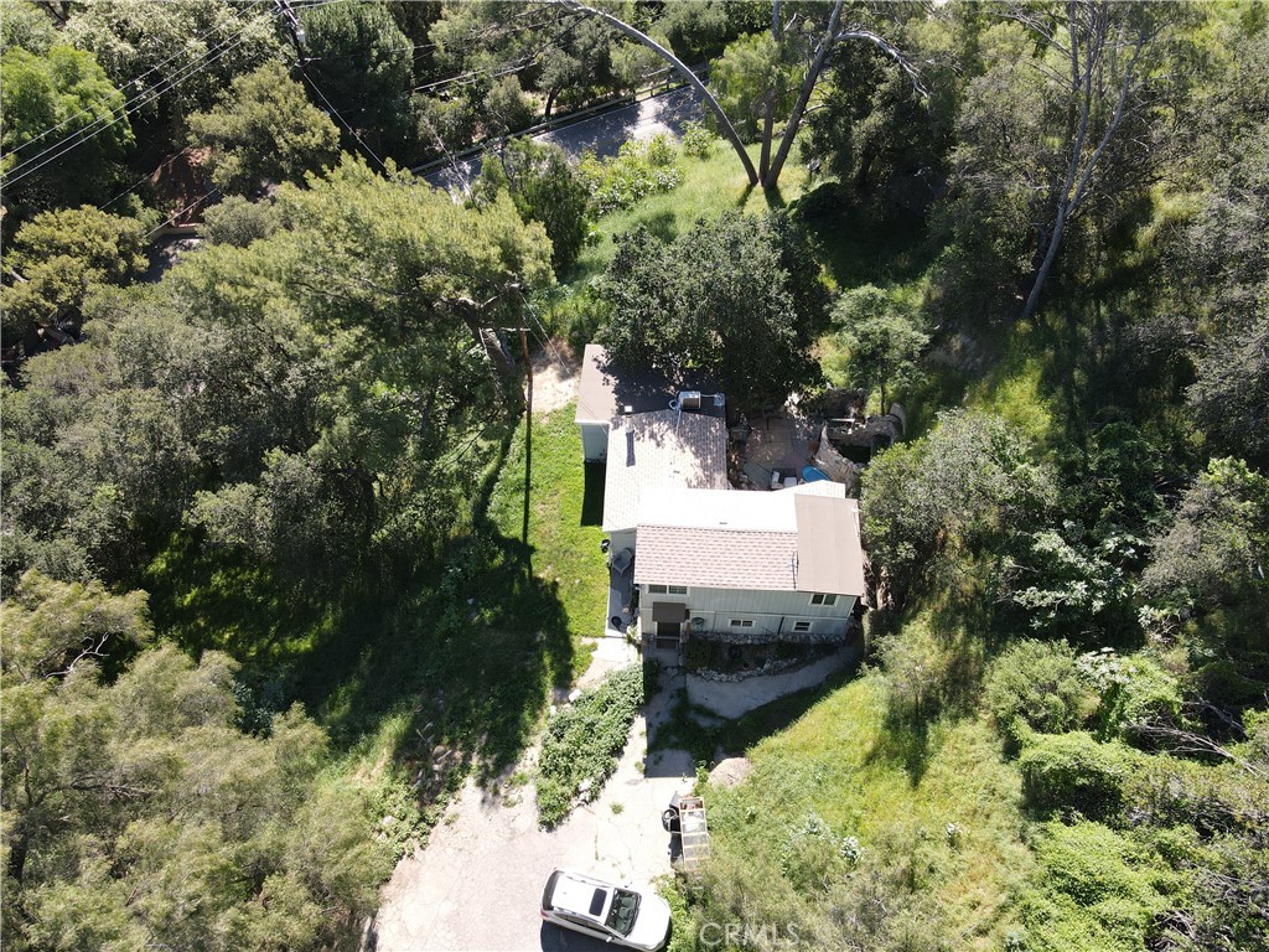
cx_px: 634
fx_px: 880
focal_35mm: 24
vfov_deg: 56.8
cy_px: 476
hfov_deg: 71.6
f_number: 2.8
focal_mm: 4.5
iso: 100
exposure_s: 1/180
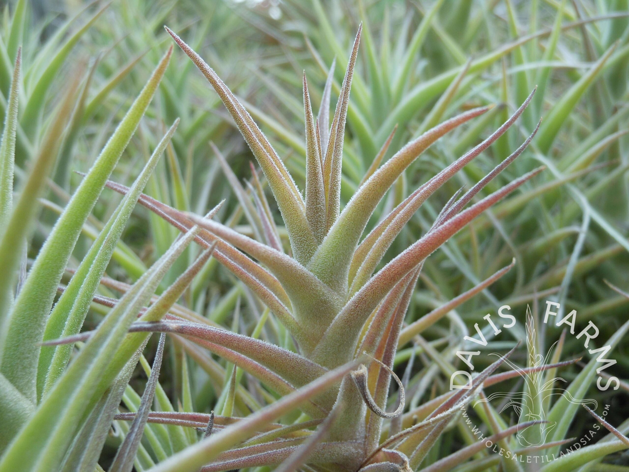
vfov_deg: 36.8
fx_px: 709
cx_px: 314
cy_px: 236
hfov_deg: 47.9
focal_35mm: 39
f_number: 4.3
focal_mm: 6.9
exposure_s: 1/80
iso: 80
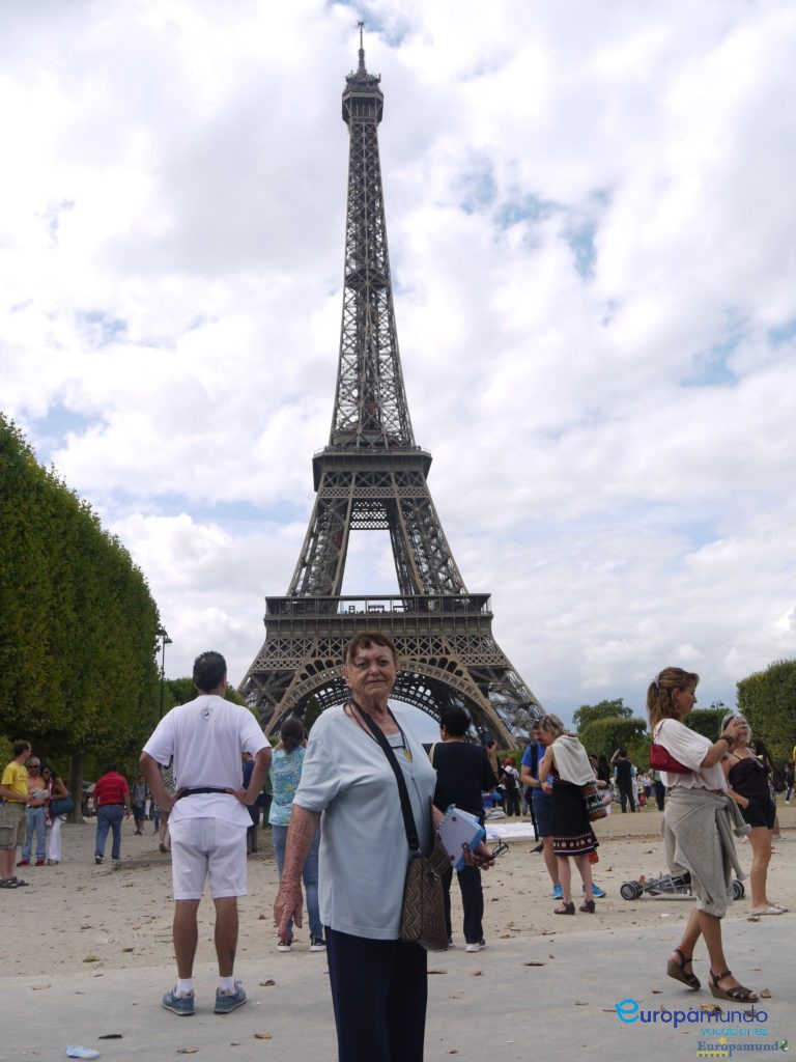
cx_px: 398
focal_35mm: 32
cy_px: 531
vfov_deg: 56.8
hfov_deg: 44.2
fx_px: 981
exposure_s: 1/400
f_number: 7.1
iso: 100
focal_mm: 16
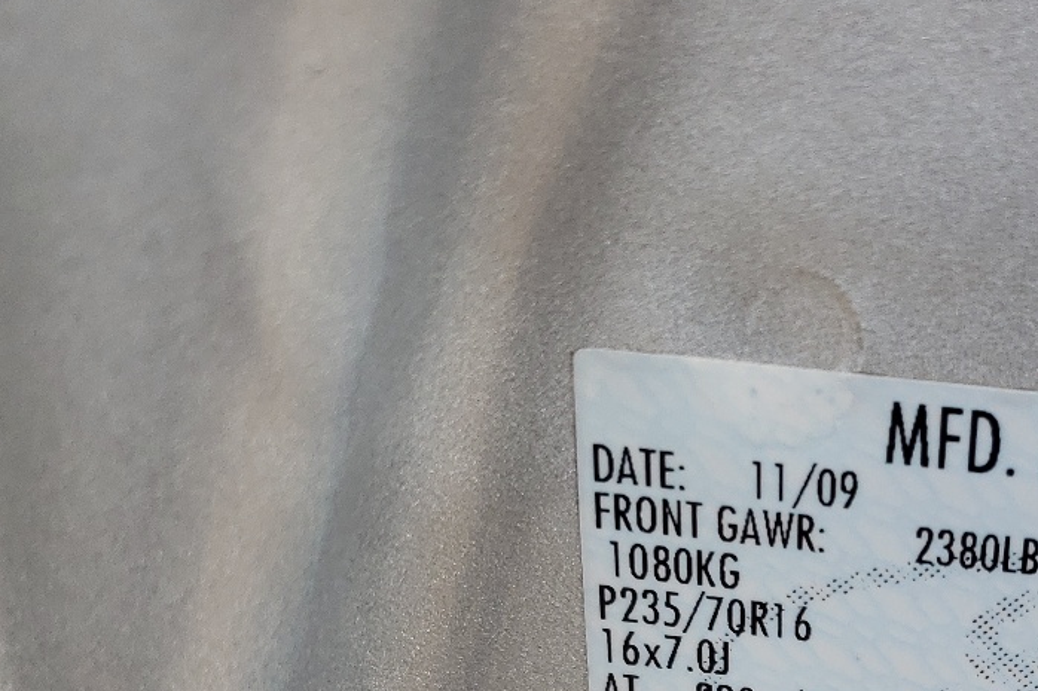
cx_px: 1023
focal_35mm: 62
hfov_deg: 30.3
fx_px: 1787
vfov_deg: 20.4
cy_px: 837
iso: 50
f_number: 1.5
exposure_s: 1/588
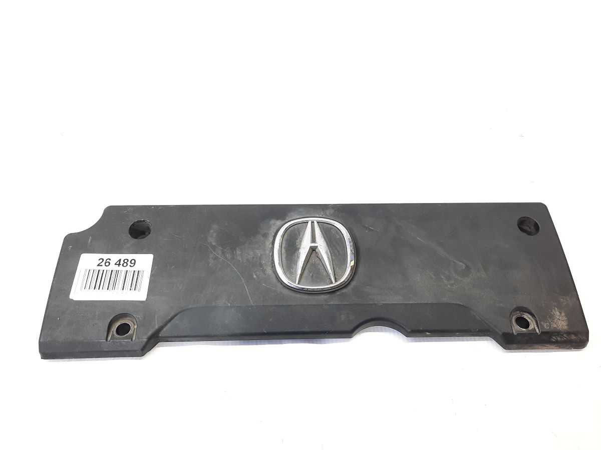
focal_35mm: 25
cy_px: 225
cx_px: 300
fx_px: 434
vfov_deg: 54.9
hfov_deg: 69.4
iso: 125
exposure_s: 1/50
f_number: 2
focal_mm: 4.6
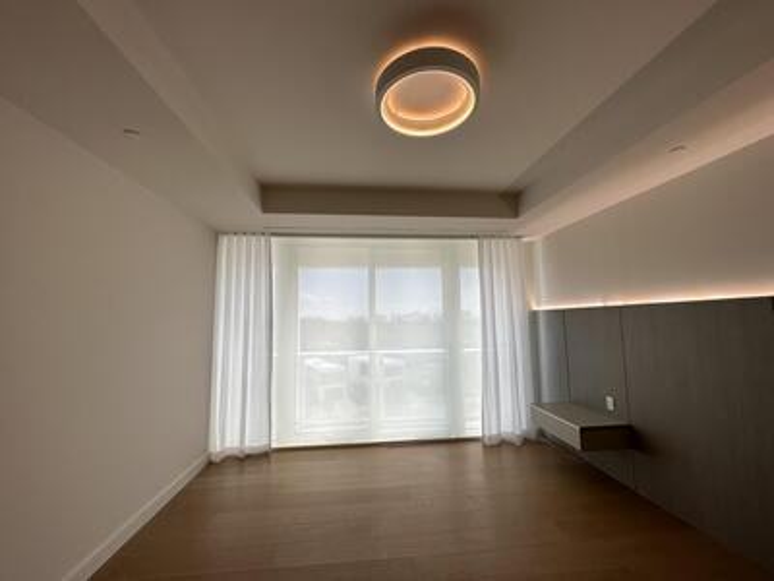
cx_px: 387
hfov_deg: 102.1
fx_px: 313
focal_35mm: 14
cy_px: 290
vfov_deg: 85.7
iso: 40
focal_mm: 2.22
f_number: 2.2
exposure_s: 1/418
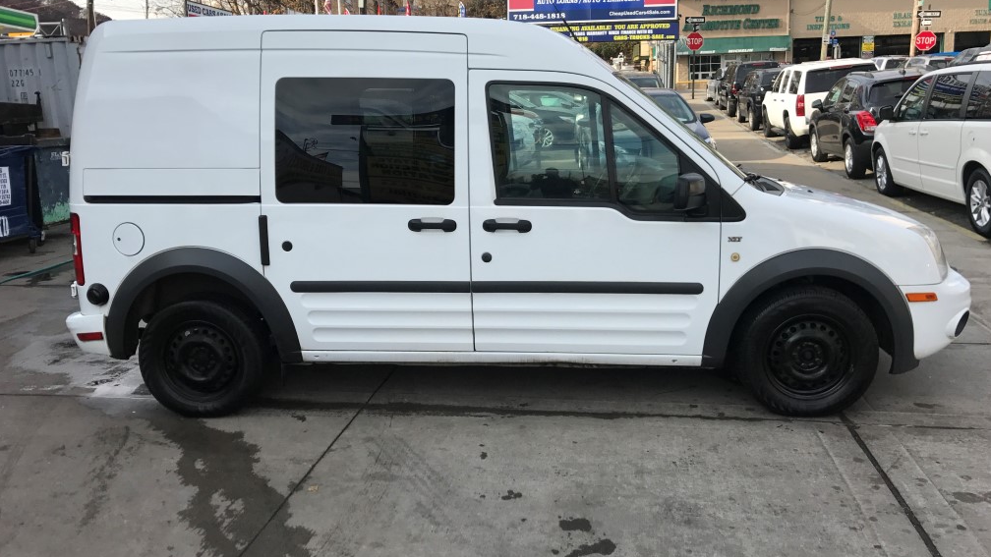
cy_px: 252
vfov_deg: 37.7
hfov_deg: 62.6
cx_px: 499
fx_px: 815
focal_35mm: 31
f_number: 1.8
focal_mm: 3.99
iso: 20
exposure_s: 1/1182
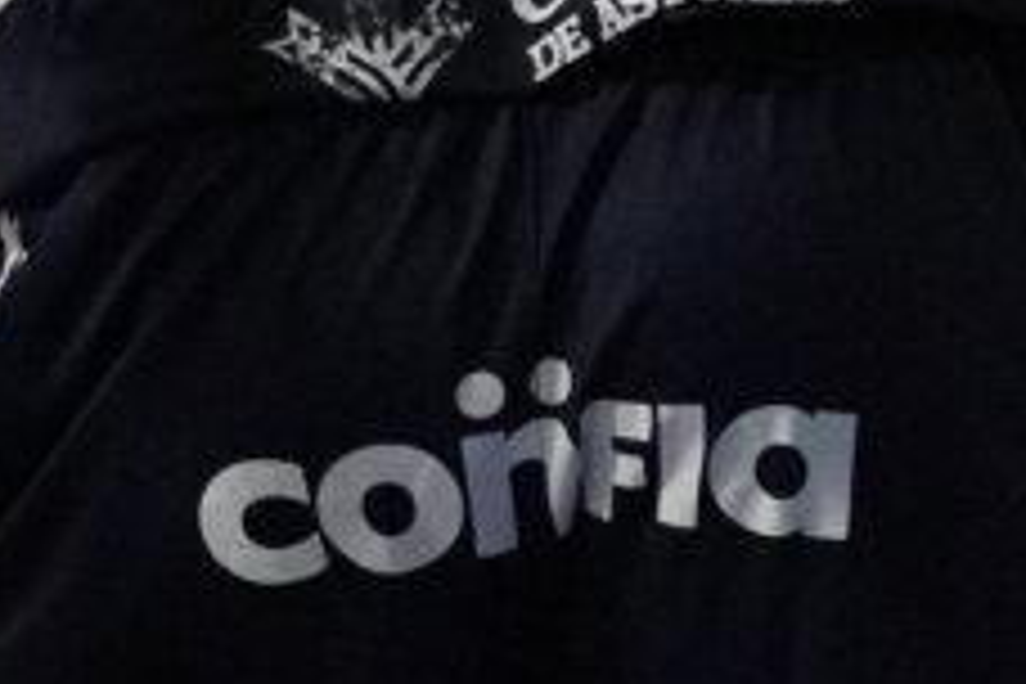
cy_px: -335
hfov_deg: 2.1
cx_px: 2322
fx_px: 27329
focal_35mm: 959
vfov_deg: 1.4
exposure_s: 1/1250
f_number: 5.6
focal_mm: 114
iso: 6400
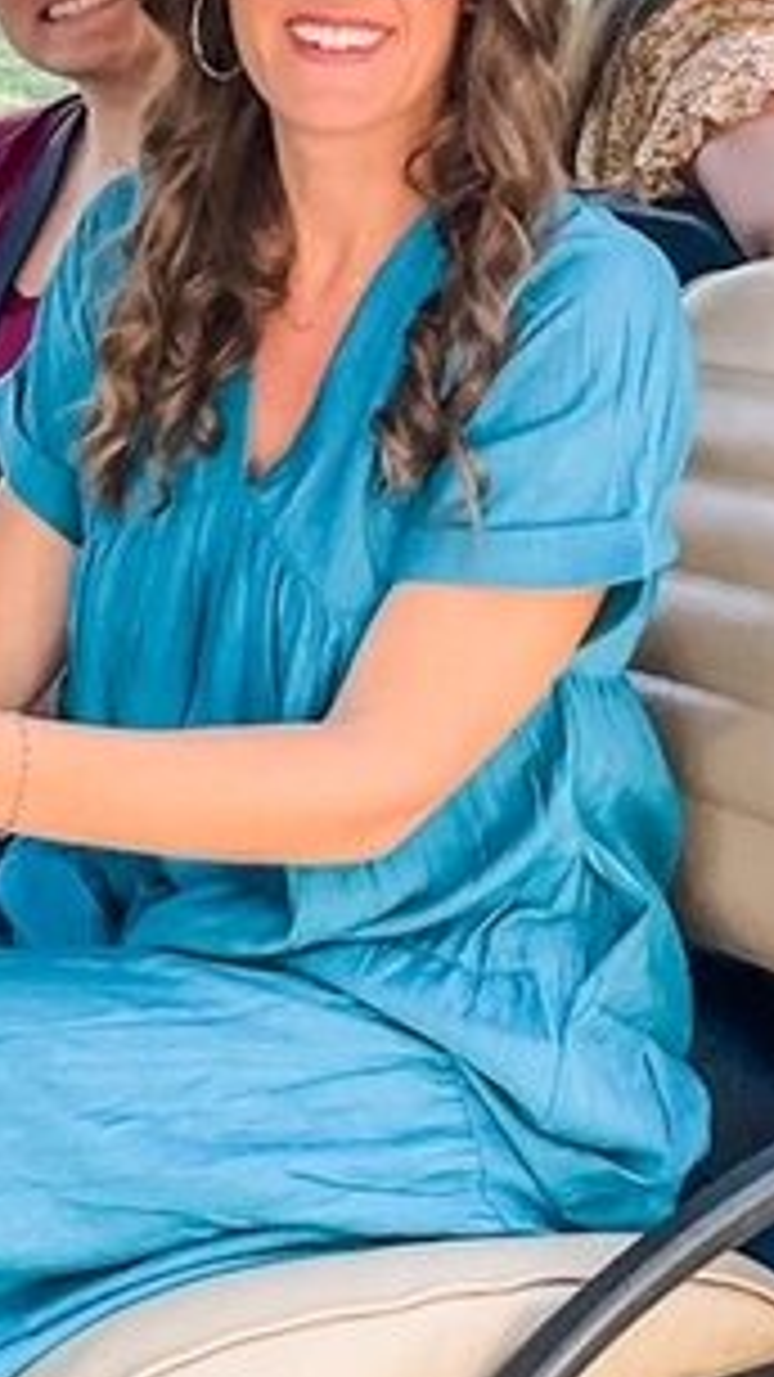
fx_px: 4016
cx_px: 284
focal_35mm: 110
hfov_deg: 11.0
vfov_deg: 19.2
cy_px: 214
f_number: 1.8
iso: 32
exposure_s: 1/140
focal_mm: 3
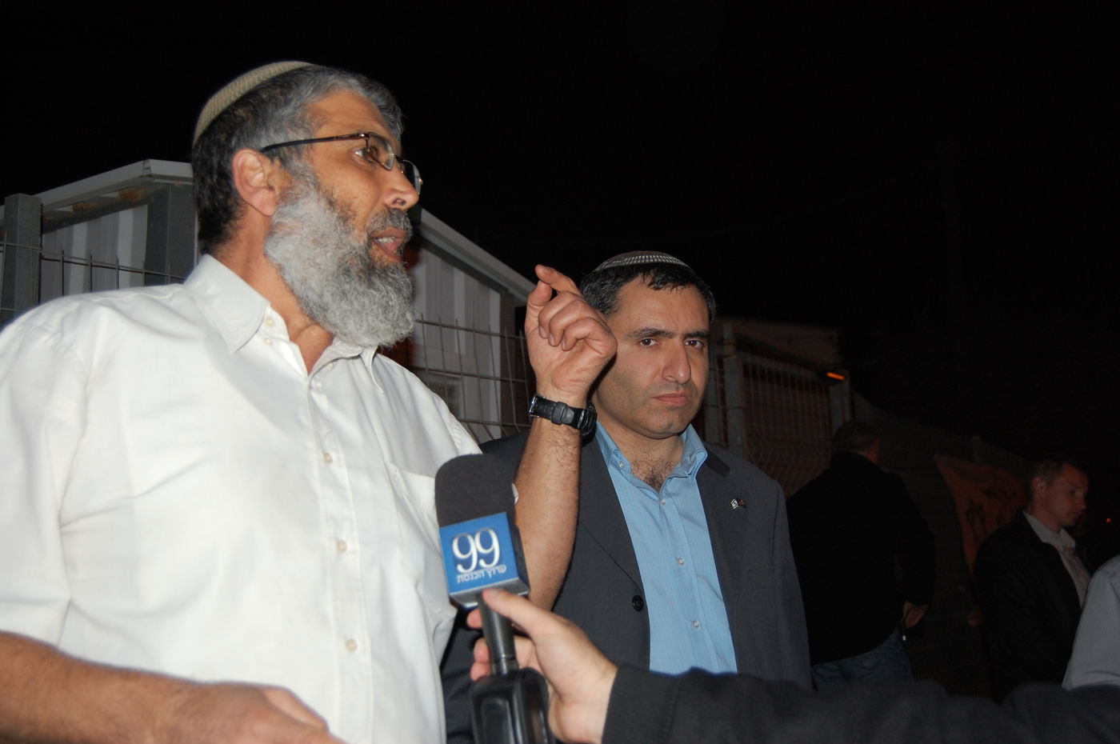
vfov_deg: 34.1
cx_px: 560
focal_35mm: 39
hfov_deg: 49.6
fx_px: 1212
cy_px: 372
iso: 400
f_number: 4.2
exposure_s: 1/60
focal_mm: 26
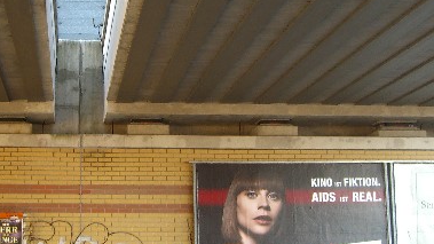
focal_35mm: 67
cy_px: 103
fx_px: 771
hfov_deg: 31.1
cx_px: 127
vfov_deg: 18.0
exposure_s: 1/50
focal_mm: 7.9
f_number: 2.8
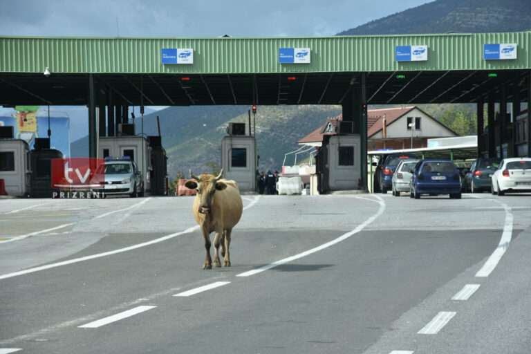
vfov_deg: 8.7
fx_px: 2323
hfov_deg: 13.0
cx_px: 266
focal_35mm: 158
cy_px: 177
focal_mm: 105
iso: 360
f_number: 8
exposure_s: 1/500
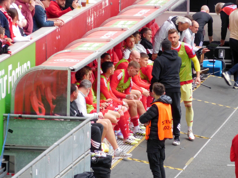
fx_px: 3438
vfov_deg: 3.0
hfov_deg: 4.0
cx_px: 119
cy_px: 89
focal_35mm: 500
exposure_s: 1/100
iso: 400
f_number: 6.5
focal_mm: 90
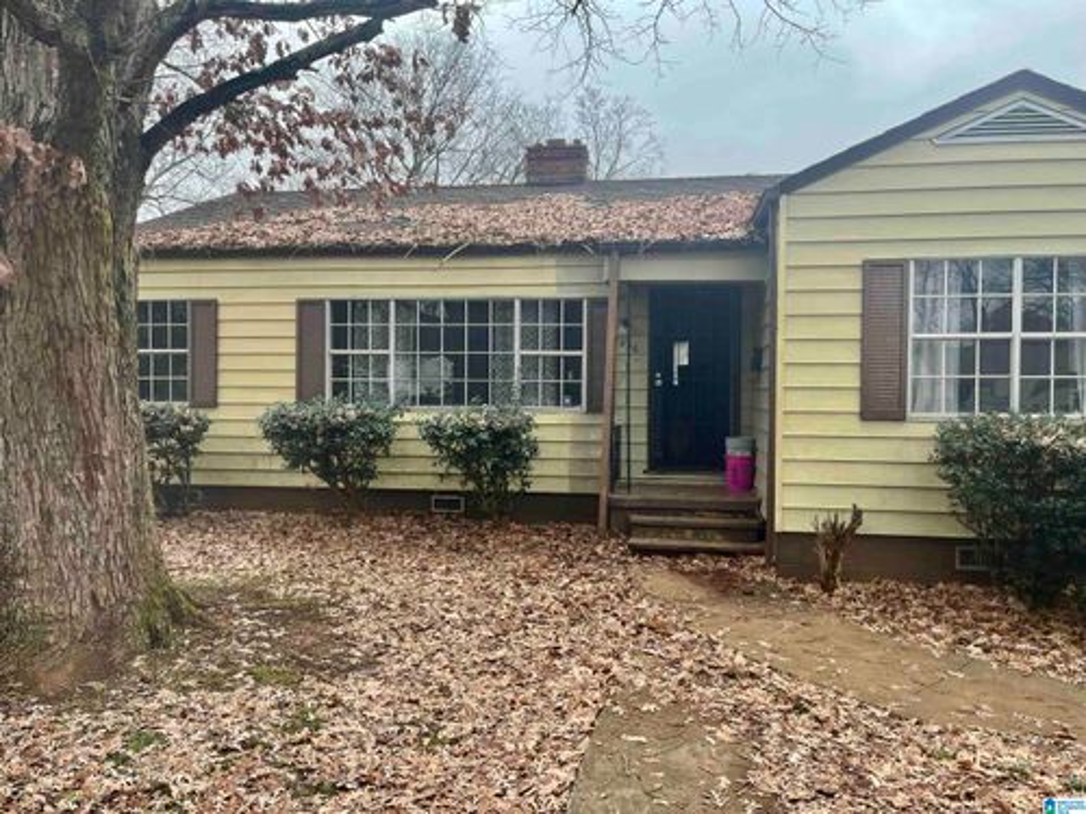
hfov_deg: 67.3
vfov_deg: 53.1
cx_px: 543
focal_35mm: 26
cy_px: 407
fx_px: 816
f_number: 1.6
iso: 40
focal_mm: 5.1
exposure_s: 1/200
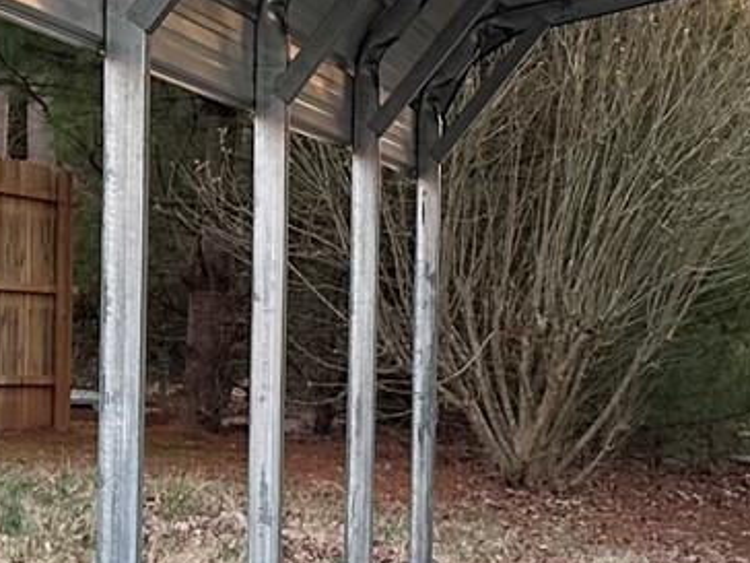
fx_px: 2925
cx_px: 795
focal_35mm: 135
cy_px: 293
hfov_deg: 14.3
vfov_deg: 11.0
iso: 100
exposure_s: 1/137
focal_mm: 6.86
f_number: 1.78
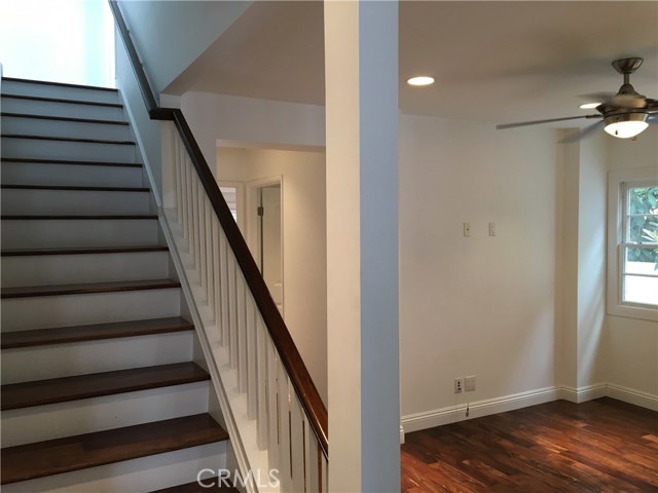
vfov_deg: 48.2
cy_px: 246
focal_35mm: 29
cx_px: 329
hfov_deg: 61.7
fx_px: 551
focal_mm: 4.15
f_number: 2.2
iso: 50
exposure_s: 1/30
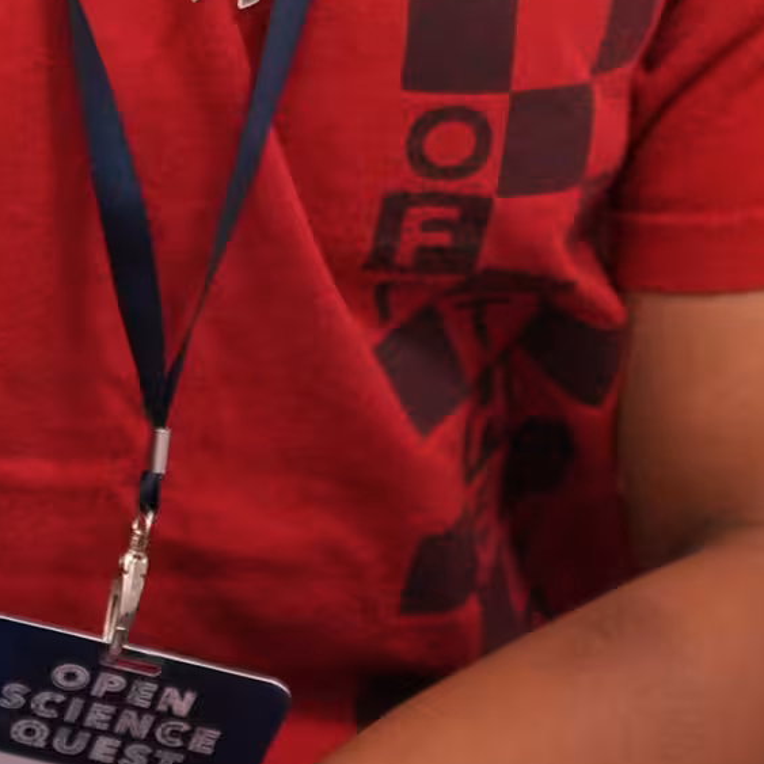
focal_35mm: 631
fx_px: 15756
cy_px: -432
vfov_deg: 2.8
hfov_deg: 2.8
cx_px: -110
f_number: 3.2
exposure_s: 1/160
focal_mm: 88
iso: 1250
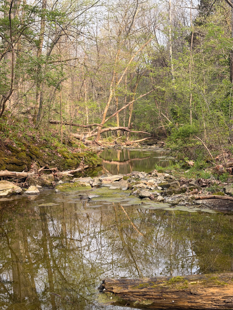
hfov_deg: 30.3
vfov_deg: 39.7
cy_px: 155
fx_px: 431
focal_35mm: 48
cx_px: 116
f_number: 1.78
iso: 64
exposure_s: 1/865
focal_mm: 6.76
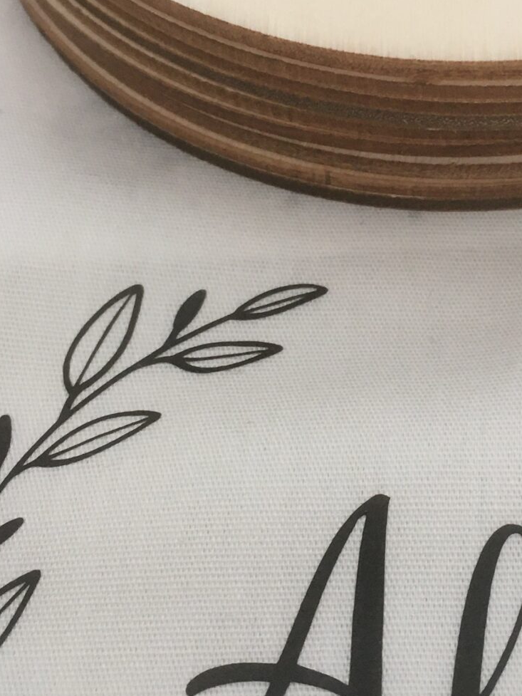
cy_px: 227
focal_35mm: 76
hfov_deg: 19.0
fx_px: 1528
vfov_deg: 25.5
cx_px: 495
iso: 100
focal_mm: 4.15
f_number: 2.2
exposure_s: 1/33
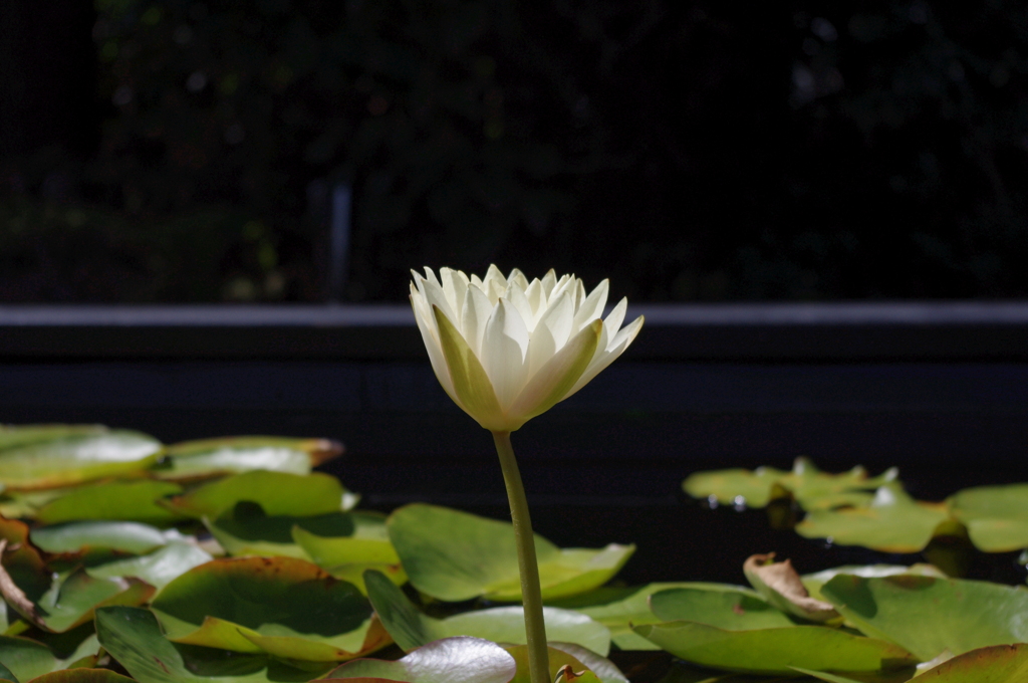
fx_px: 2339
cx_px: 514
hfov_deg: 24.8
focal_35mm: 82
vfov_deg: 16.6
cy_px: 342
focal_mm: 55
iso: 400
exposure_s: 1/500
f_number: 7.1
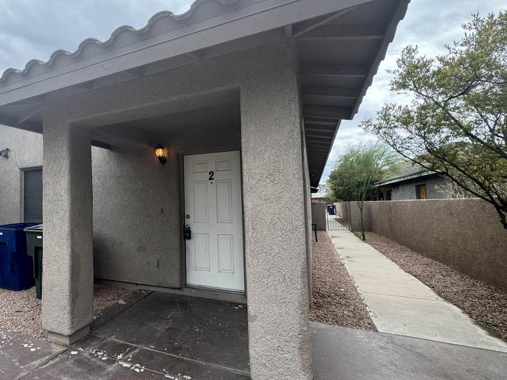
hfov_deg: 78.4
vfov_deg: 66.0
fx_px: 293
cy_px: 188
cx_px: 160
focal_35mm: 20
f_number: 2.2
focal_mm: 2.22
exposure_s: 1/347
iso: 40
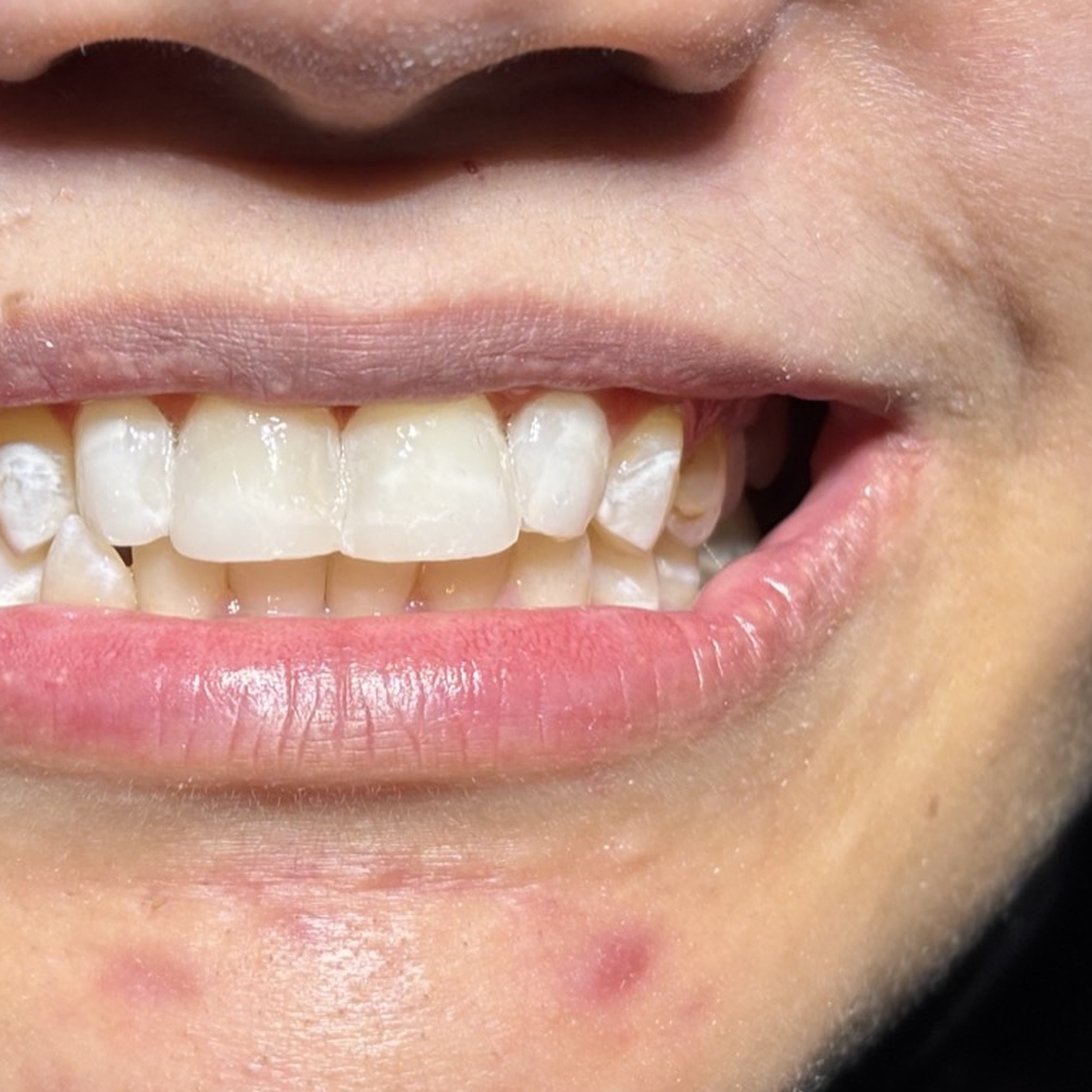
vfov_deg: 24.0
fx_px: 2570
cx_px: 335
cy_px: 526
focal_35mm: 72
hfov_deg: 23.8
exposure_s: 1/435
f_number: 1.6
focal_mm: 5.96
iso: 32
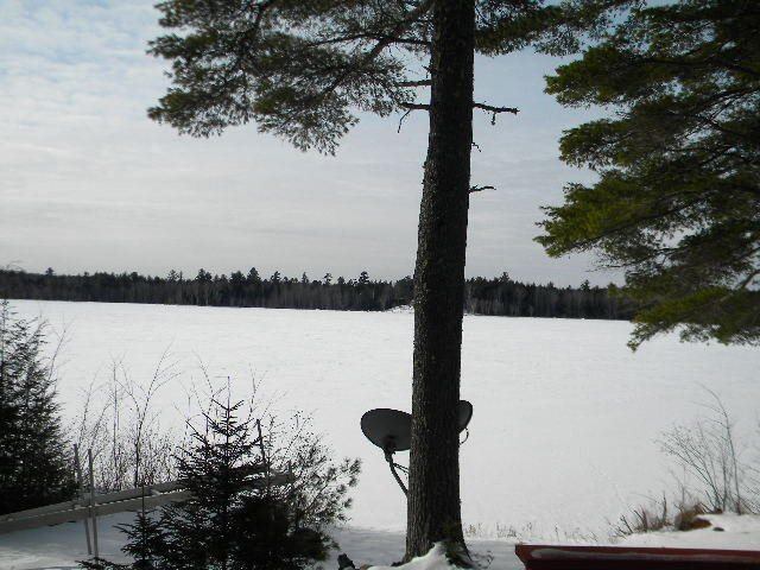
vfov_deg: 39.7
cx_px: 380
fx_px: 790
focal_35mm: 36
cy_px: 285
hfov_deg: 51.4
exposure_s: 1/392
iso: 80
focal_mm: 6.4
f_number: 7.4
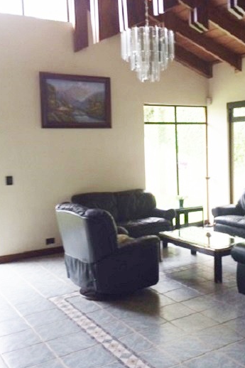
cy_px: 186
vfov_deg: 47.4
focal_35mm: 41
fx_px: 419
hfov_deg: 31.9
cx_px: 190
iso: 40
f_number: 2.2
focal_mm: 4.15
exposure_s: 1/60
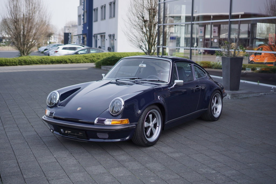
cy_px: 92
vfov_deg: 25.8
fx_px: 403
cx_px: 138
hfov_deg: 37.8
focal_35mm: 52
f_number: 2.2
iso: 200
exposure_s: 1/2500
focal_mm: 35
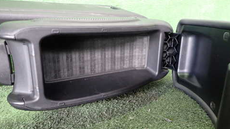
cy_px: 89
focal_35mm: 34
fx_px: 207
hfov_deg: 58.0
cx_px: 125
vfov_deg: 34.2
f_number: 2
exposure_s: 1/30
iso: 500
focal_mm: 4.5
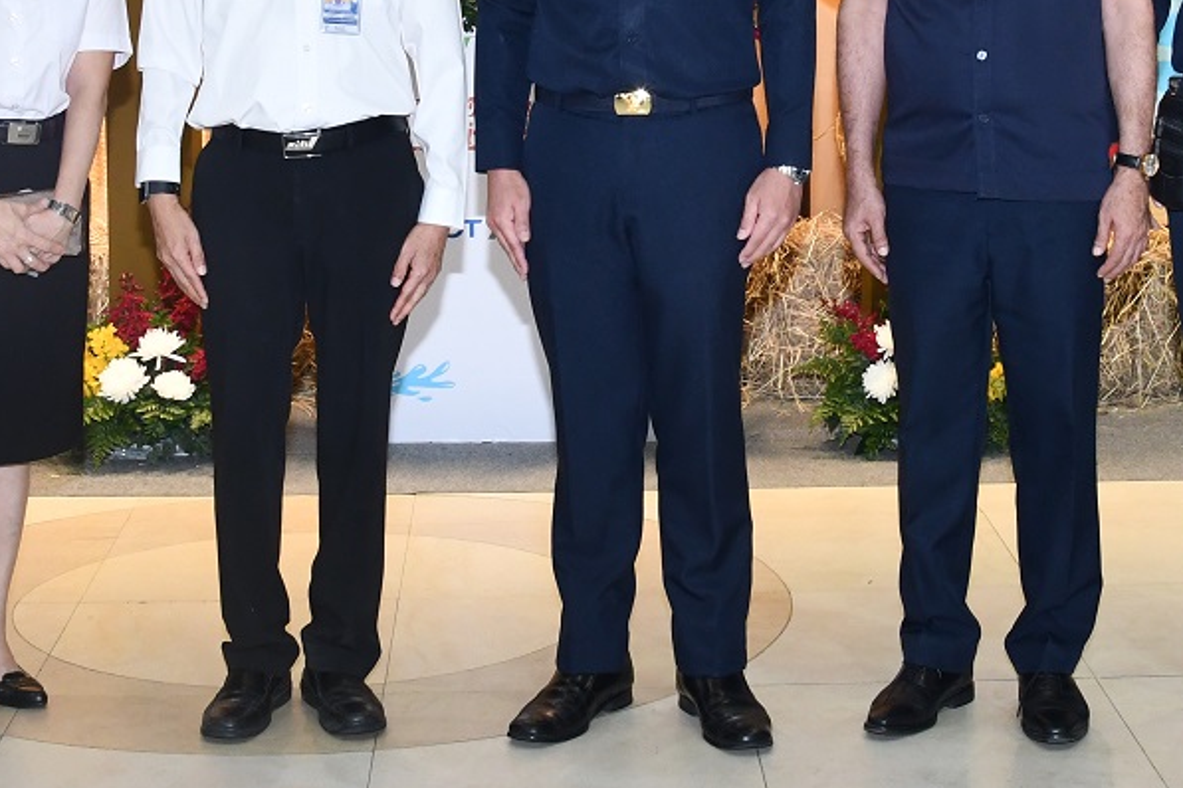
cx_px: 626
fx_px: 2760
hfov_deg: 24.2
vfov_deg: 15.9
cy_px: -49
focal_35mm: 84
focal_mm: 24
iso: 1250
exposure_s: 1/60
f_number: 8
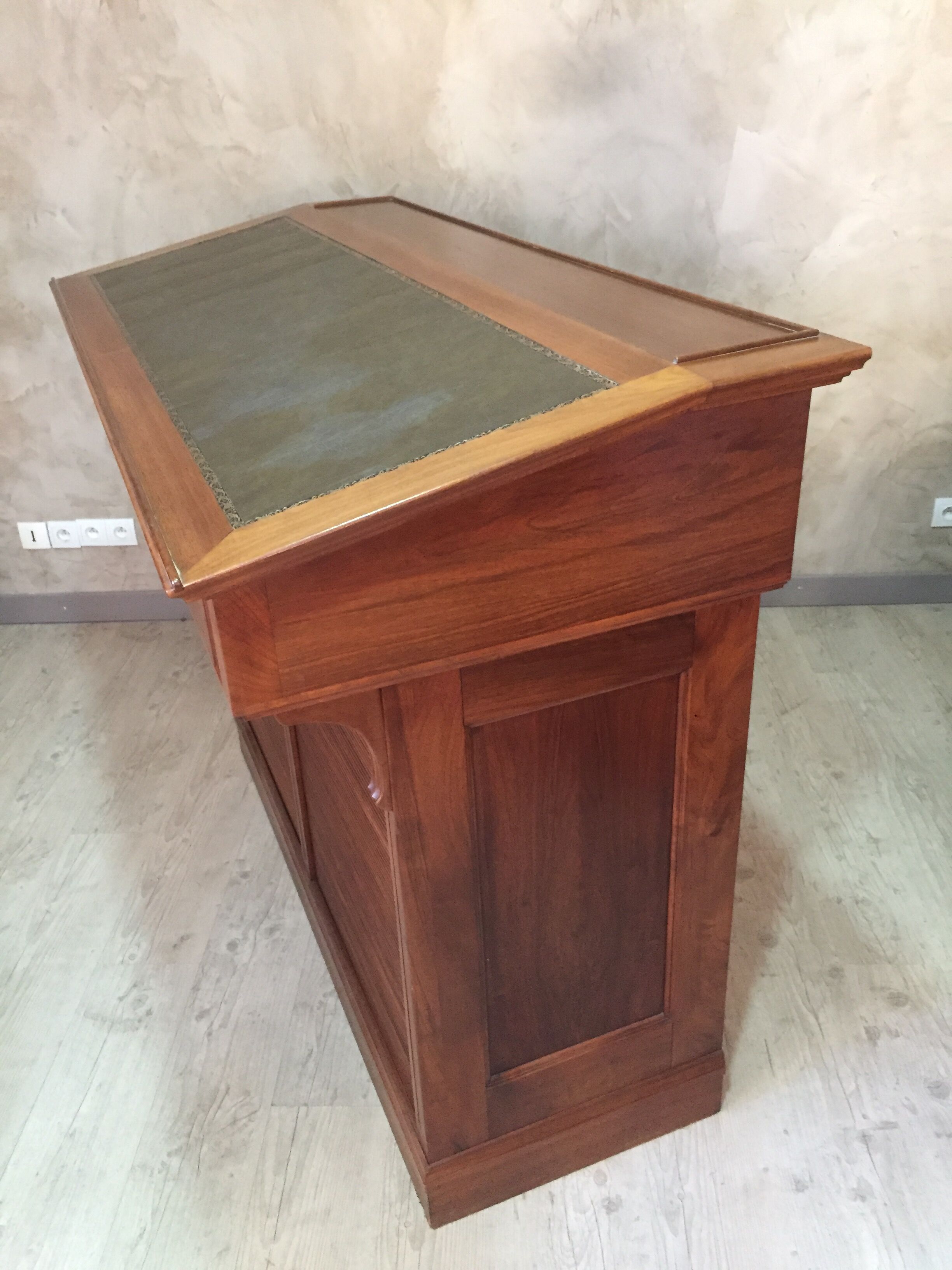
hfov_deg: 48.2
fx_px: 1063
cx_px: 476
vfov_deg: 61.7
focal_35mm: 29
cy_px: 635
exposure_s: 1/17
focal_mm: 4.15
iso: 320
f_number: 2.2
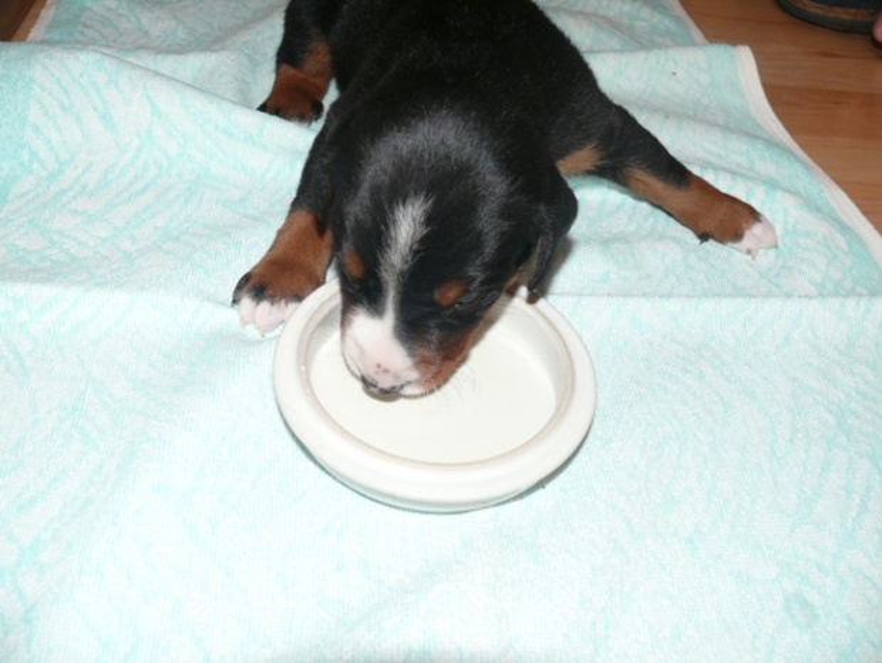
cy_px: 332
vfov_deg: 40.7
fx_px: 892
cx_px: 441
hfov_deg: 52.6
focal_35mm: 35
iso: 100
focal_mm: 7.4
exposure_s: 1/30
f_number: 2.8
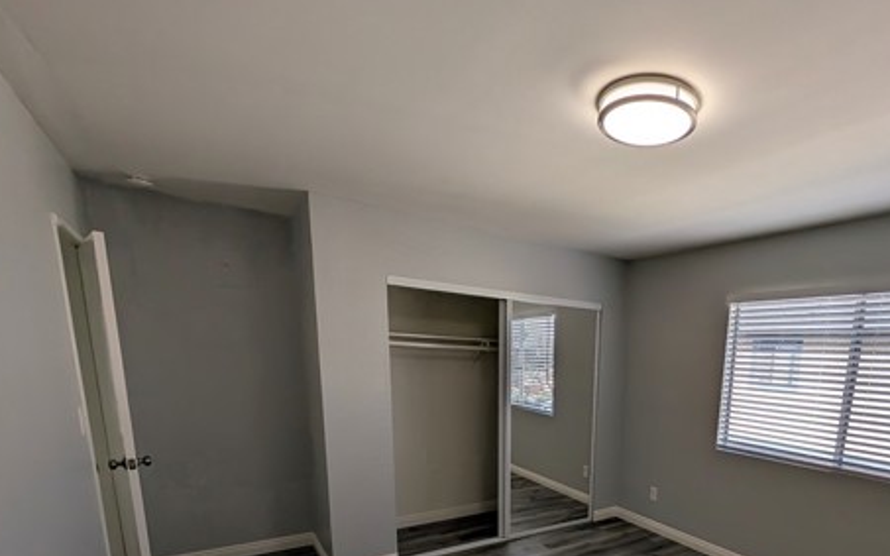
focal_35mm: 18
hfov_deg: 87.6
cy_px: 449
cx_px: 599
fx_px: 437
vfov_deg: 59.6
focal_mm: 2.02
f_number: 1.7
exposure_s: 1/542
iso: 68
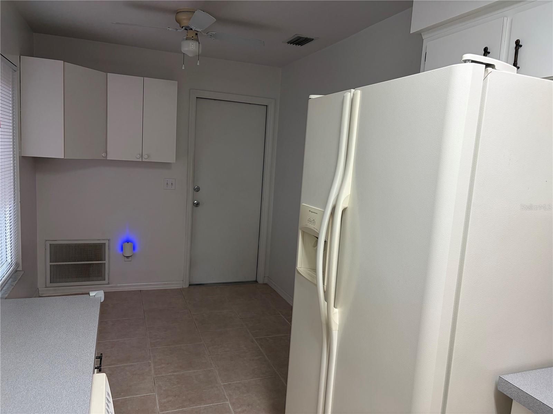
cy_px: 207
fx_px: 415
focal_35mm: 26
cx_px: 276
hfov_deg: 67.3
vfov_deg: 53.1
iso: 100
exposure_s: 1/60
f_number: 1.6
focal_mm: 5.96
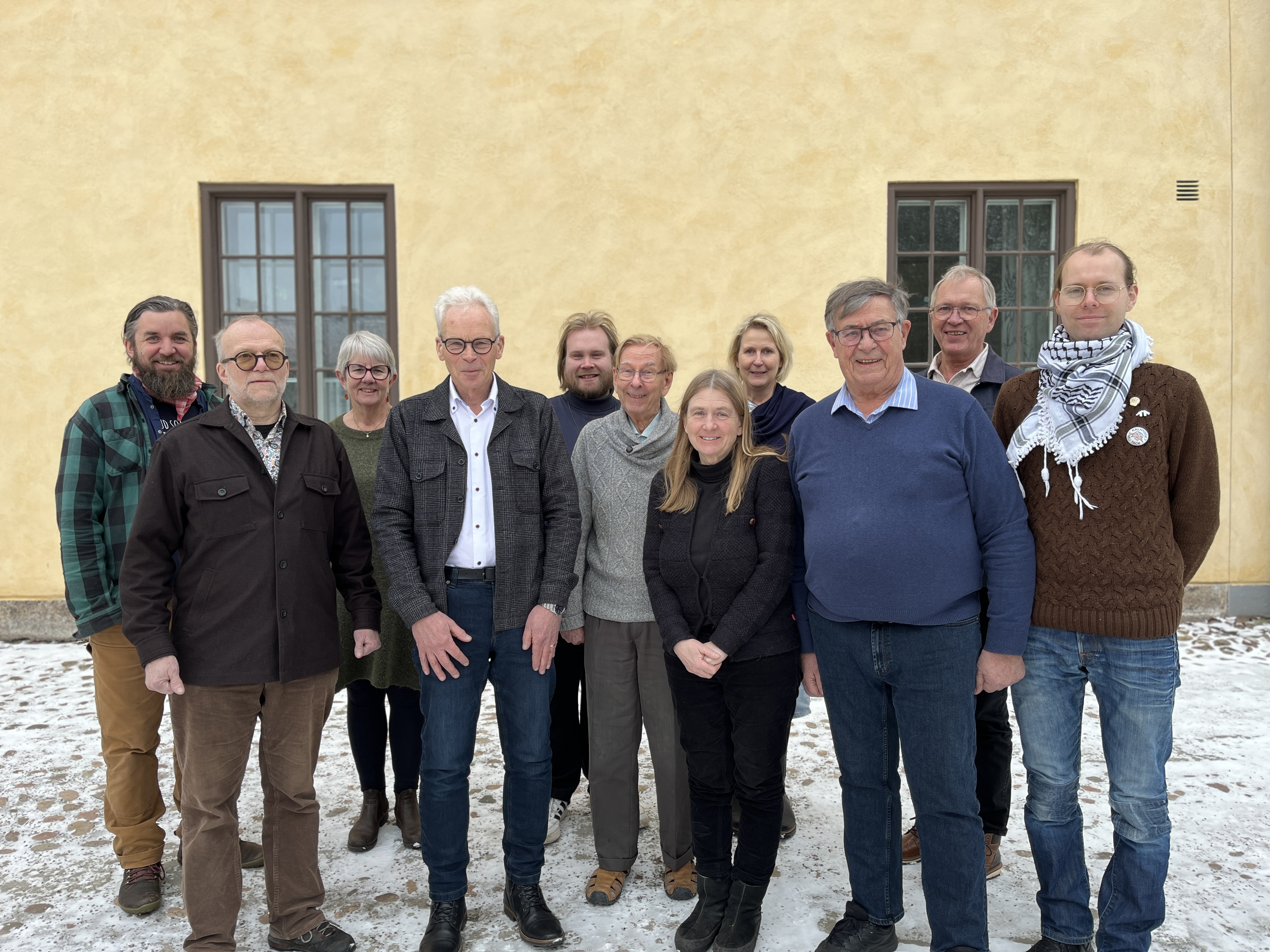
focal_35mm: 26
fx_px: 954
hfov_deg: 67.3
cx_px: 635
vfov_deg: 53.1
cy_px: 476
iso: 32
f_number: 1.6
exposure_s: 1/122
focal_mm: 5.1
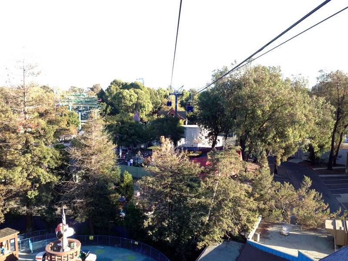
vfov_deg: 42.9
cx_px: 174
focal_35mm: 33
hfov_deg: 55.4
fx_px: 332
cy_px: 130
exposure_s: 1/178
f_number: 2.4
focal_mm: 4.13
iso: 50
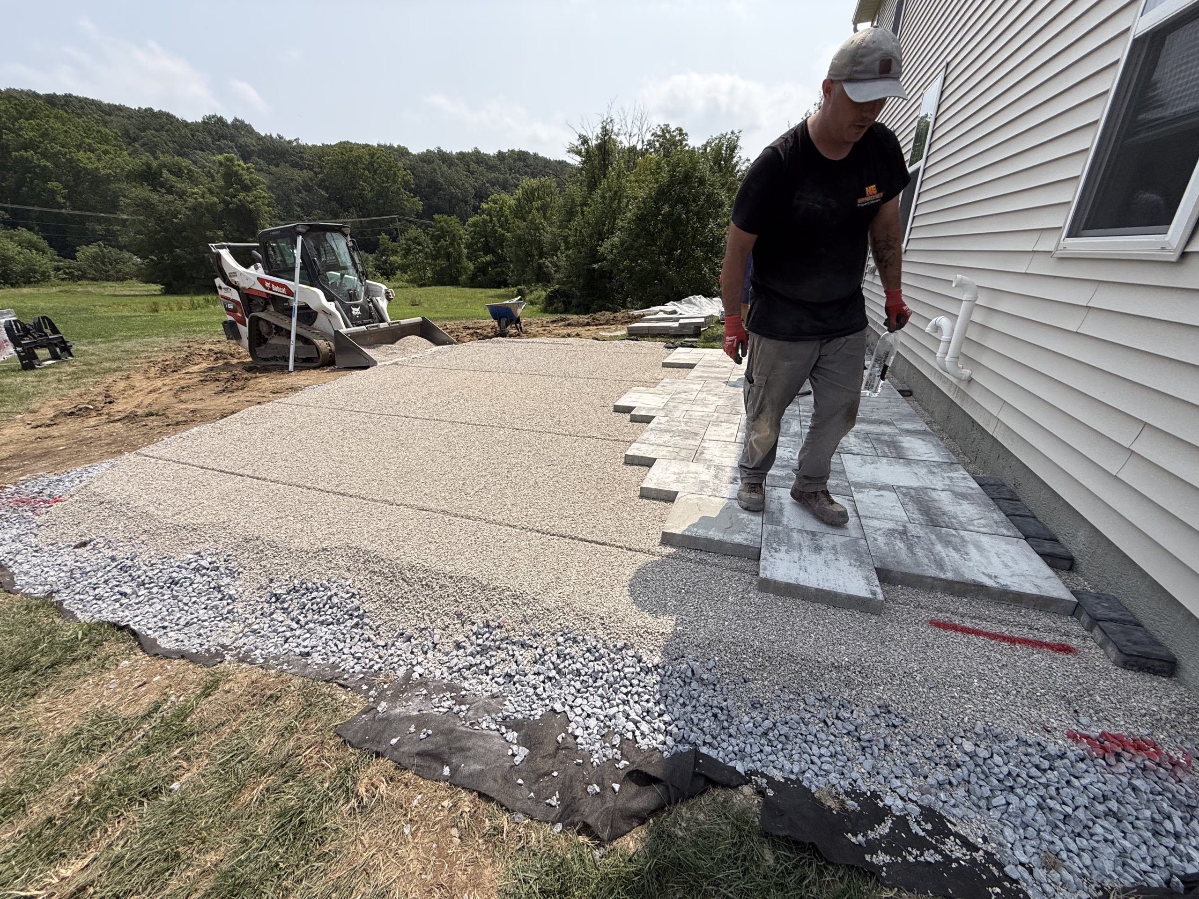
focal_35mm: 14
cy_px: 450
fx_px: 485
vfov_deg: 85.7
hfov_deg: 102.1
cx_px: 600
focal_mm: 2.22
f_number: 2.2
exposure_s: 1/2717
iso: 50
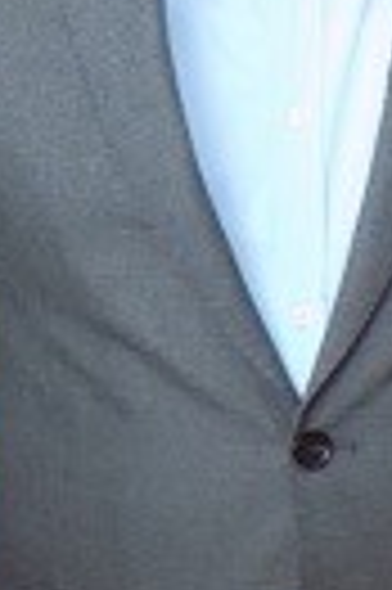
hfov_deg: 6.1
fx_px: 3586
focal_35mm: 219
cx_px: -293
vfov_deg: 9.2
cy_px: -284
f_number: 3.7
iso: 200
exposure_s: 1/30
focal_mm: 8.1
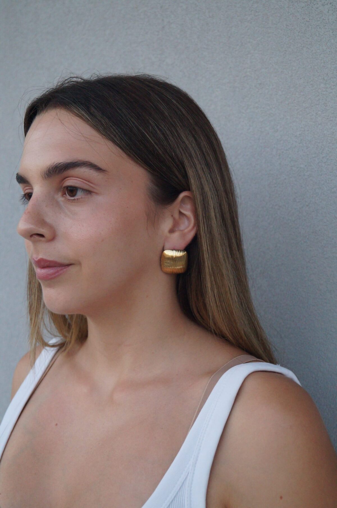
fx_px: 732
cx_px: 168
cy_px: 254
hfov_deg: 25.9
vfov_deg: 38.2
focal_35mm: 52
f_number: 5
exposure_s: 1/160
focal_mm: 35
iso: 2000
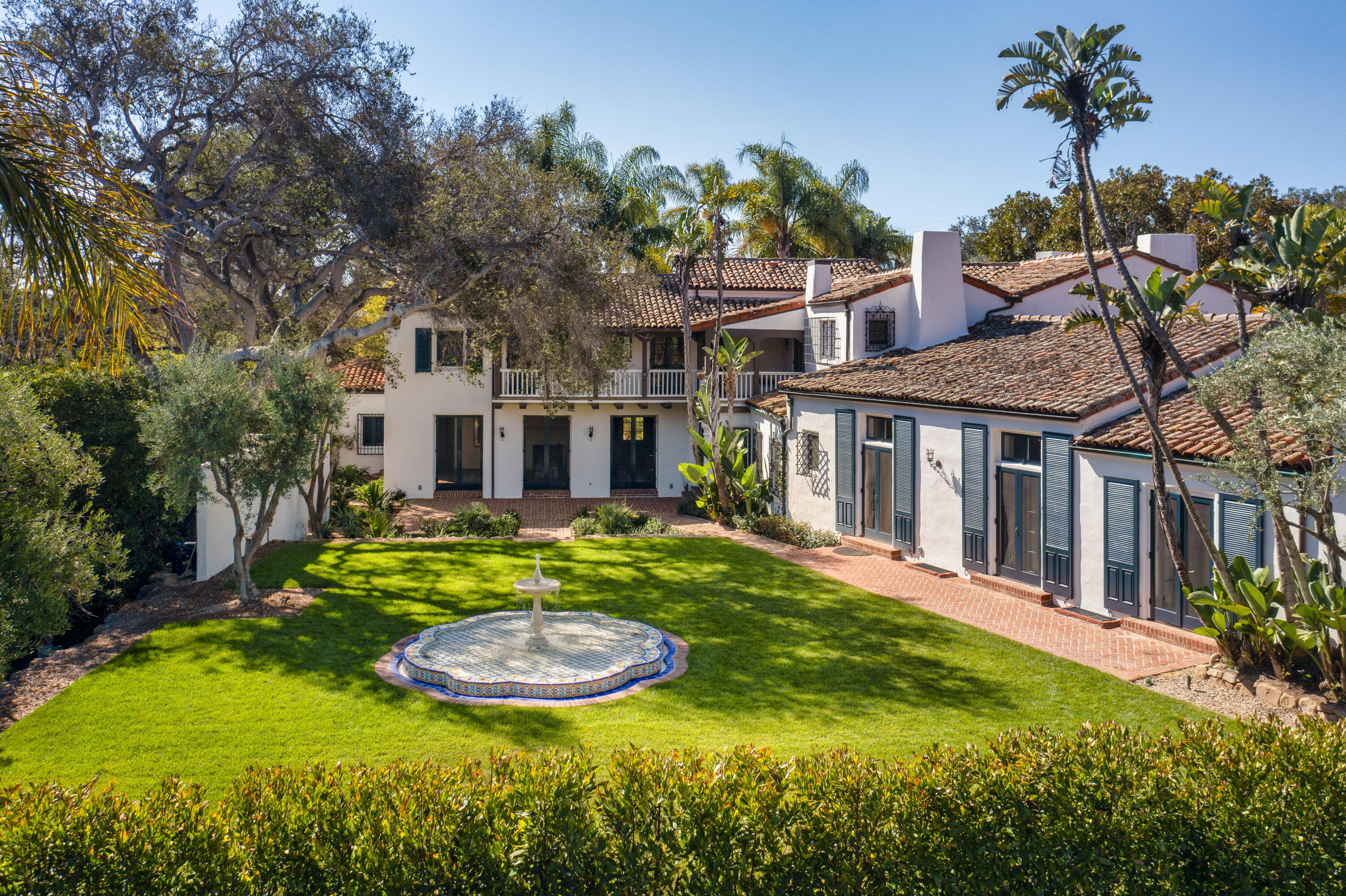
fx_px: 1046
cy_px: 448
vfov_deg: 46.4
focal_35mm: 28
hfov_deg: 65.5
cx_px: 673
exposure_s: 1/50
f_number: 4
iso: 100
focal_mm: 10.26
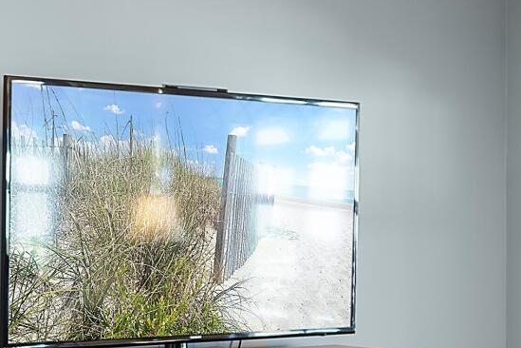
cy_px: 286
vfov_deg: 16.5
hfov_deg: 24.5
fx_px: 1187
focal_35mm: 82
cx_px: 125
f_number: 4.5
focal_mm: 10
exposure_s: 1/3
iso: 100
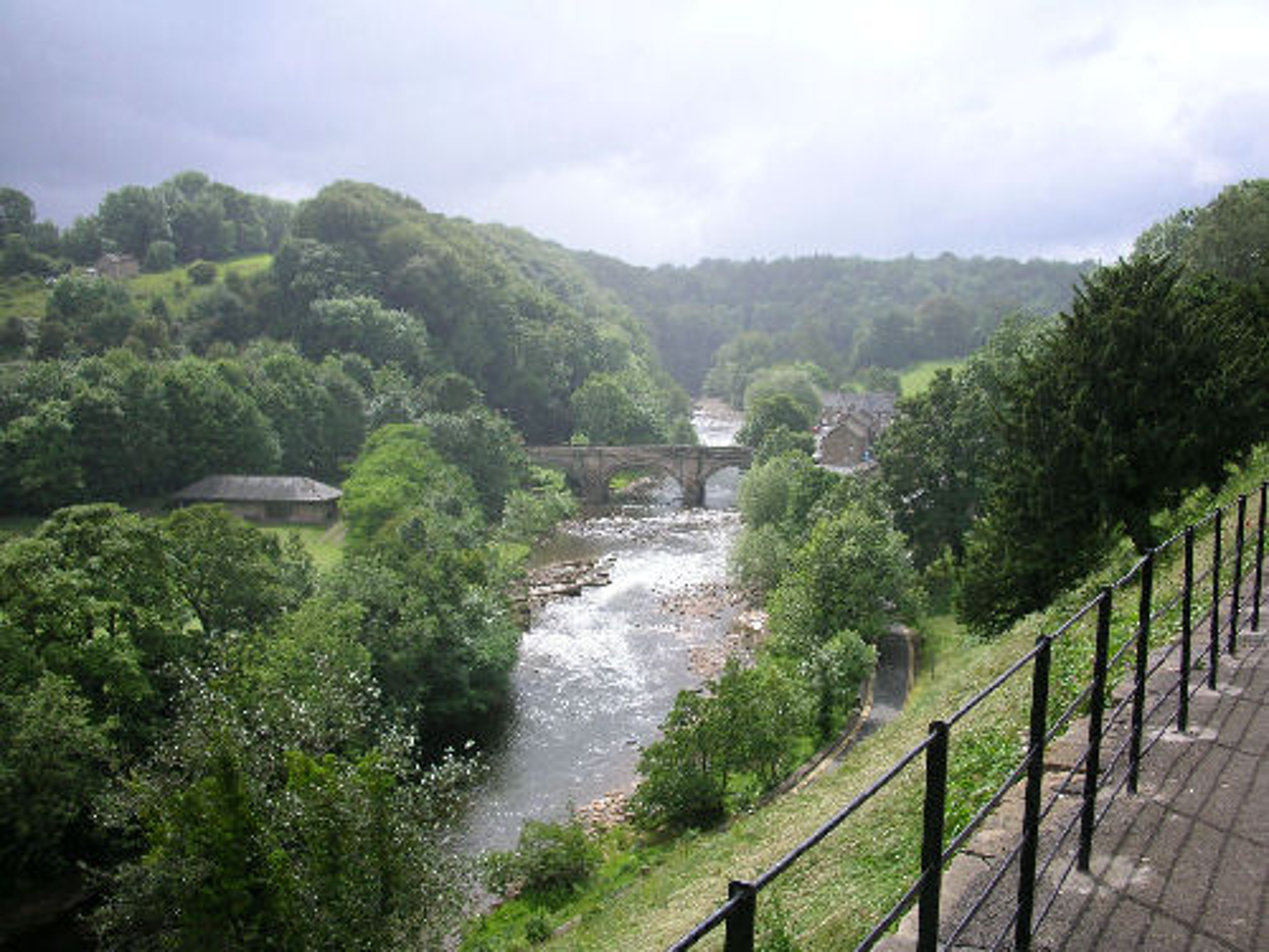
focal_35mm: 35
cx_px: 634
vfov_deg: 40.7
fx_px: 1283
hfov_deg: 52.6
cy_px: 476
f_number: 8.5
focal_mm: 5.8
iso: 50
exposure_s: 1/57.3
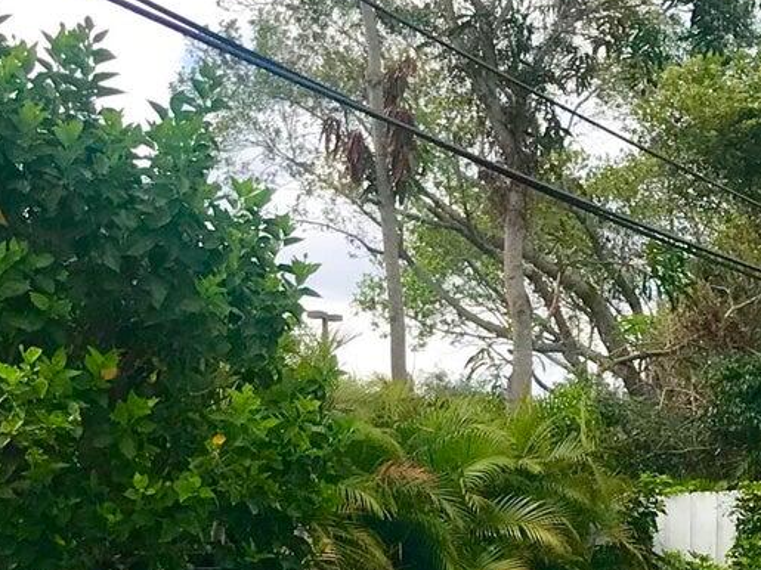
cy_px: 734
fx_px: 2550
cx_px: 480
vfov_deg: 12.4
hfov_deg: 17.0
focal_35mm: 116
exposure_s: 1/1429
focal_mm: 3.99
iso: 20
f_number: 1.8
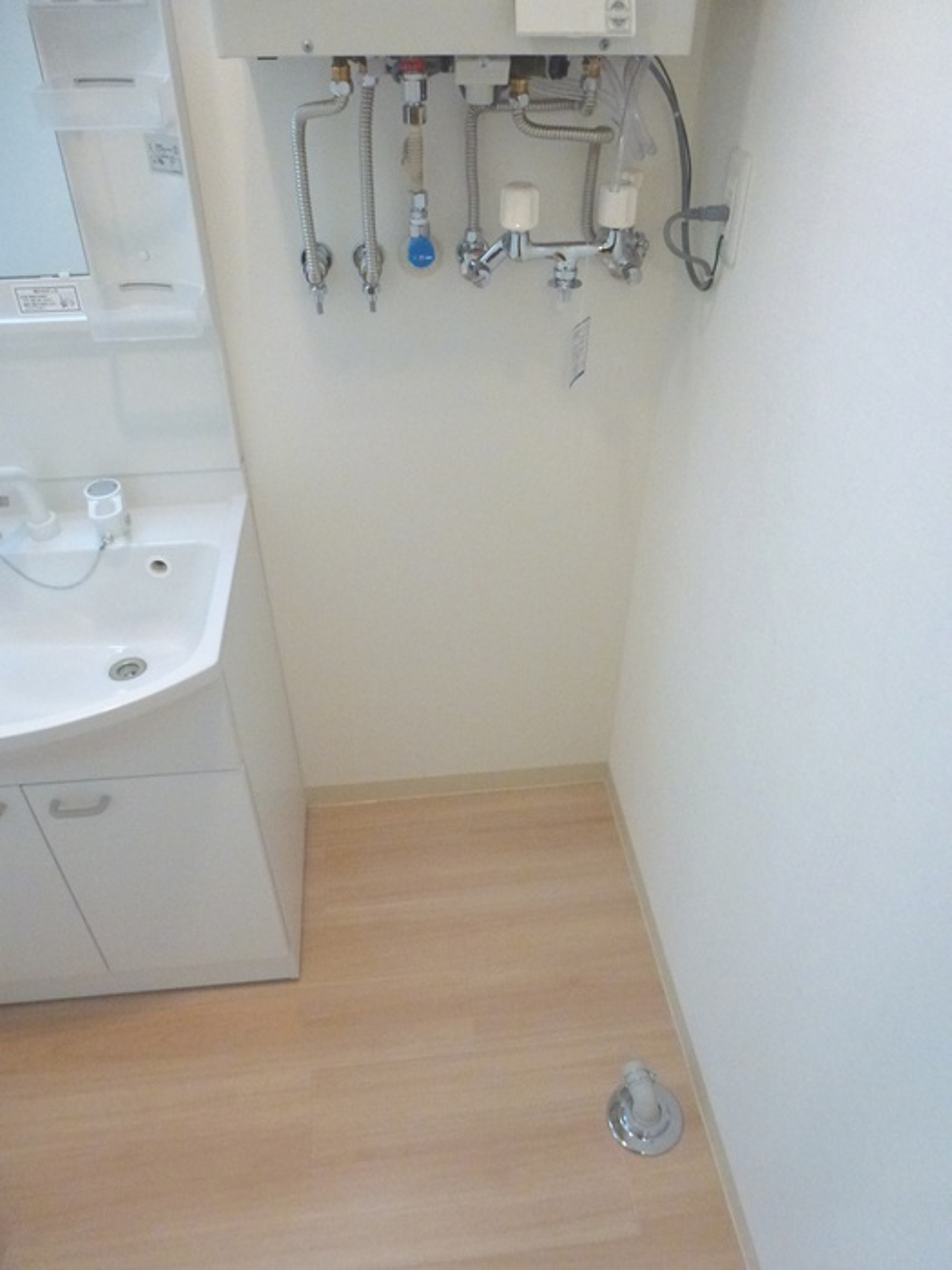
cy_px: 635
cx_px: 476
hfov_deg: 56.8
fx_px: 880
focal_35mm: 24
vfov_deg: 71.6
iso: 400
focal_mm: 4.3
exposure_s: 1/60
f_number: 3.3
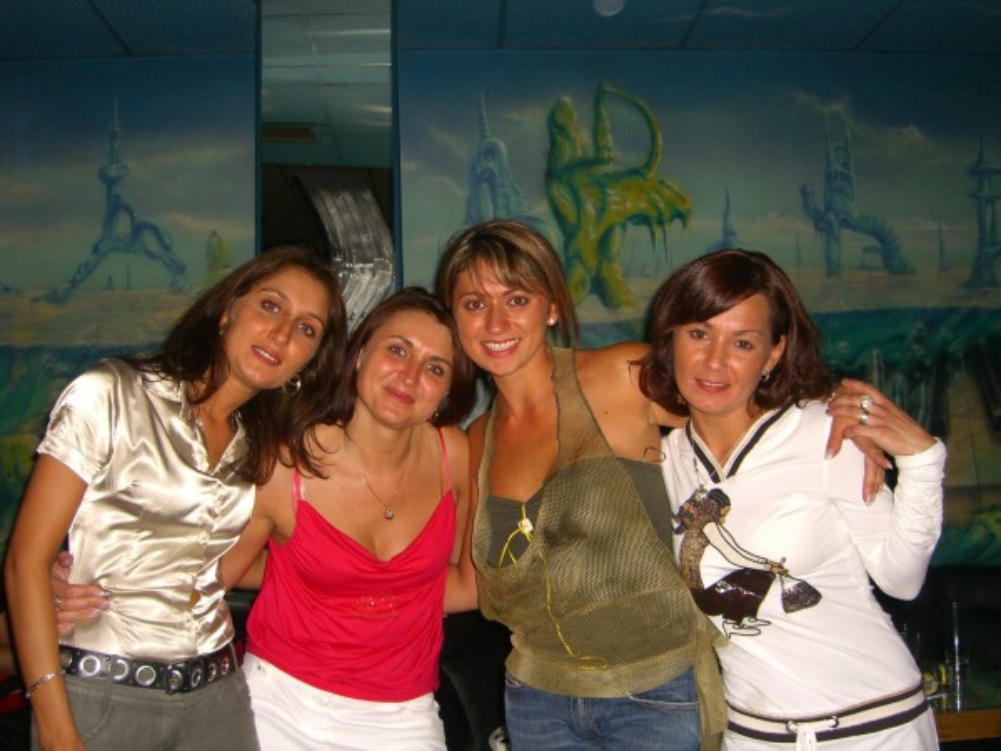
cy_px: 376
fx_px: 1099
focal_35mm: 38
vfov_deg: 37.7
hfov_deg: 49.0
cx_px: 500
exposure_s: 1/60
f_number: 2.8
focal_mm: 7.9
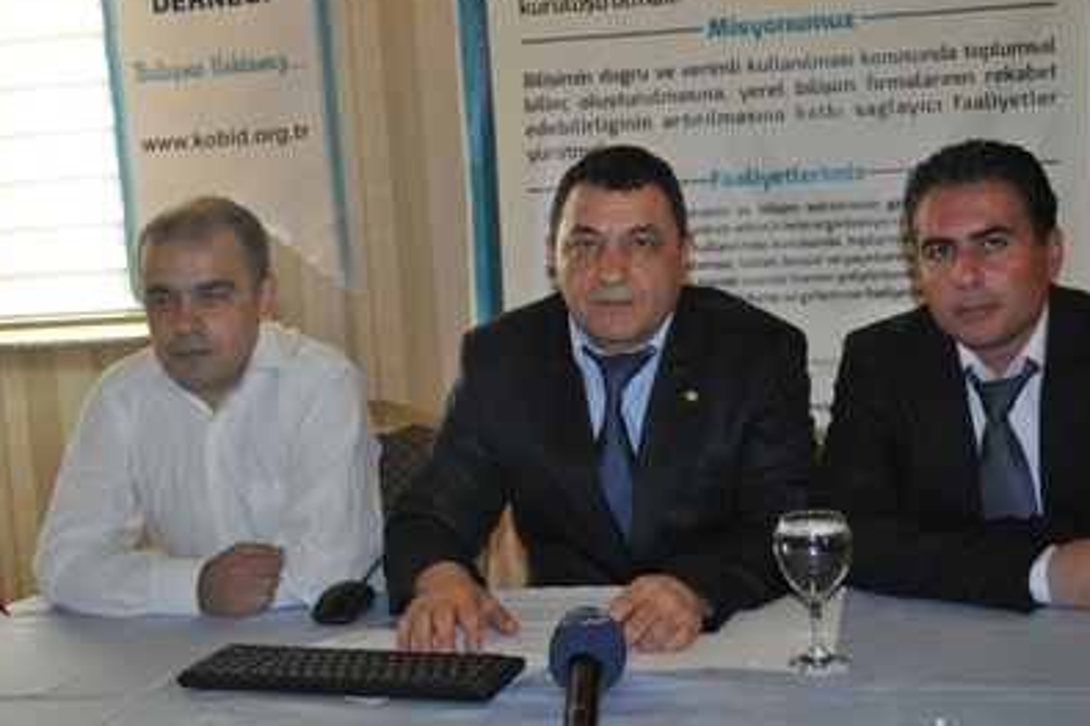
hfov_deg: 38.9
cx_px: 588
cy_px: 348
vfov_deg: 26.5
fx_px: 1543
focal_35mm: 51
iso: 800
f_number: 4.5
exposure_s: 1/60
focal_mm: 30
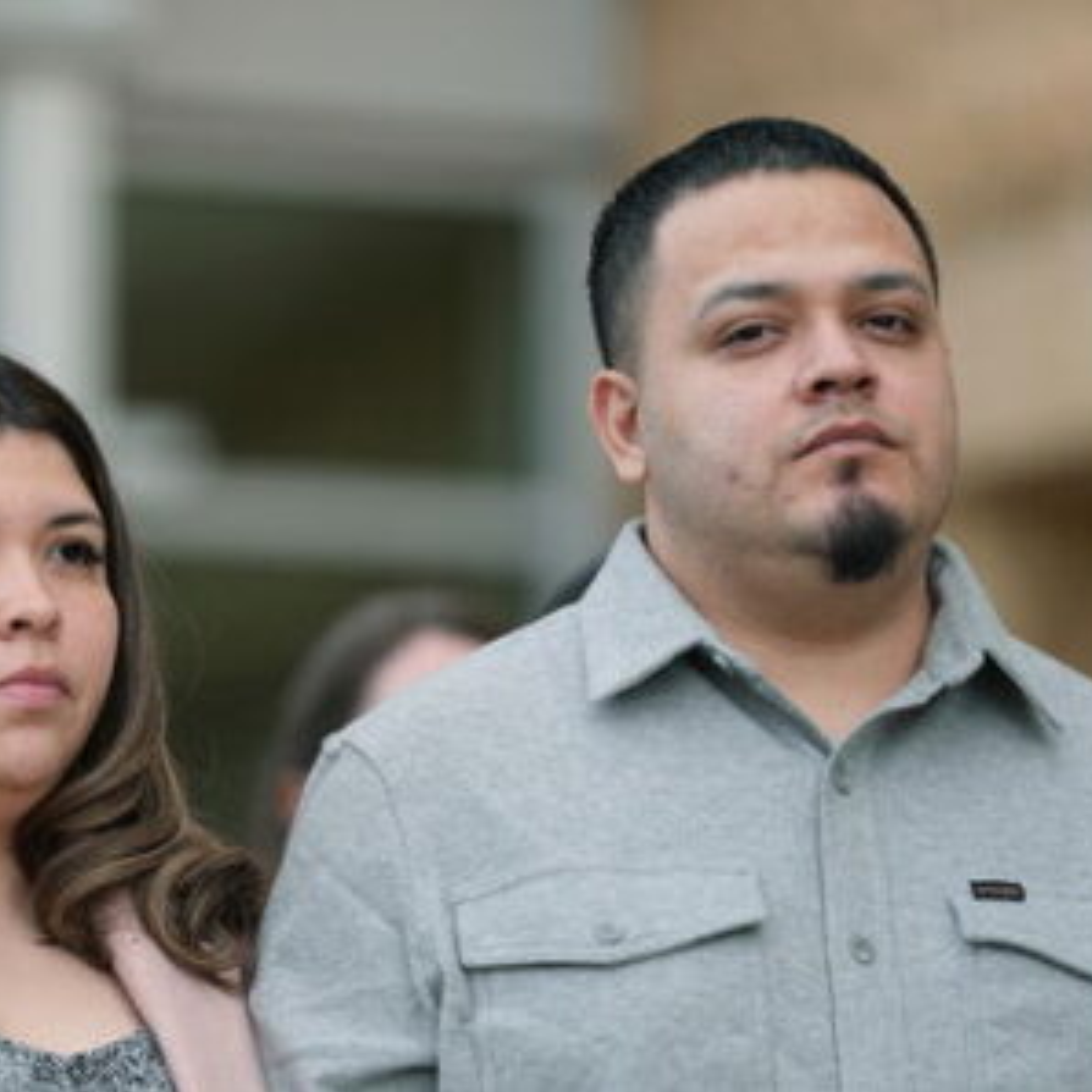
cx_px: 326
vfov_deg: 6.8
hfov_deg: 6.8
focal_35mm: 257
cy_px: 546
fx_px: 9172
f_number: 2.8
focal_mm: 200
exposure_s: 1/2000
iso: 800
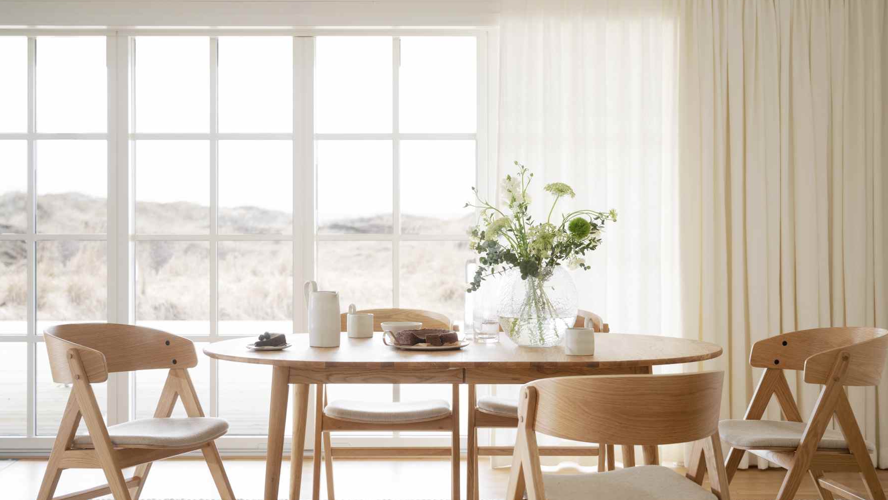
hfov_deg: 36.0
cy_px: 287
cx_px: 484
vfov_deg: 20.7
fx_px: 1366
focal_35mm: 58
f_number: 4
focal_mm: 49
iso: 64
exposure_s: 1/15
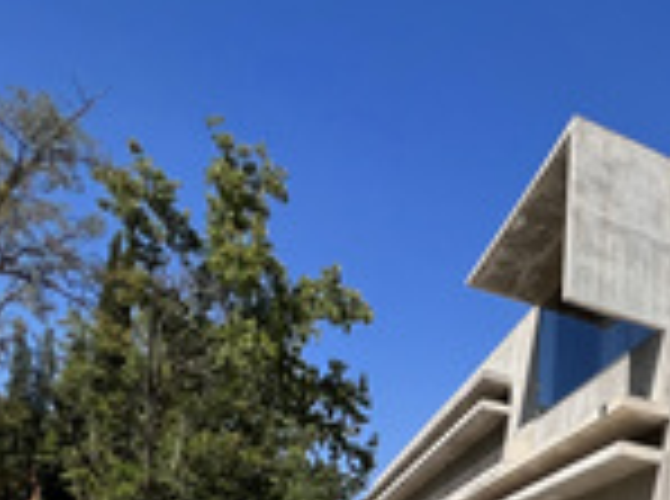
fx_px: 676
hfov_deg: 42.2
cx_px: 728
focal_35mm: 35
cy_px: 509
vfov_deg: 36.2
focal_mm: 1.57
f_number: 1.8
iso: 40
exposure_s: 1/4065
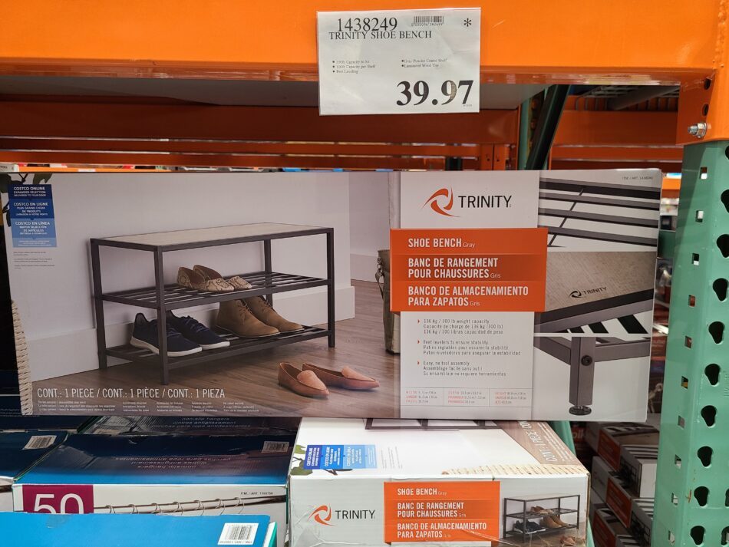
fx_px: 548
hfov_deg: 67.3
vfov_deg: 53.1
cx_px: 364
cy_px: 274
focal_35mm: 26
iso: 200
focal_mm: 5.4
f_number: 1.8
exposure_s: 1/59
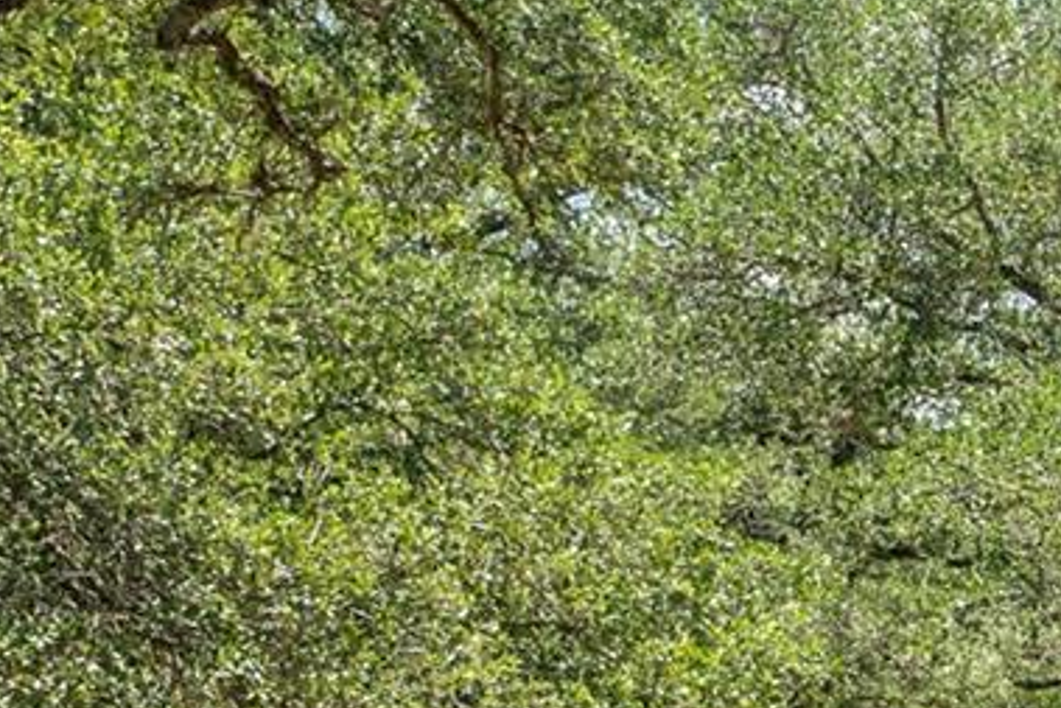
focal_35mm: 164
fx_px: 4840
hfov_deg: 11.4
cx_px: 2052
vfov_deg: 8.2
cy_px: 1087
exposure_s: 1/160
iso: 200
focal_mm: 30.4
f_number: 5.6
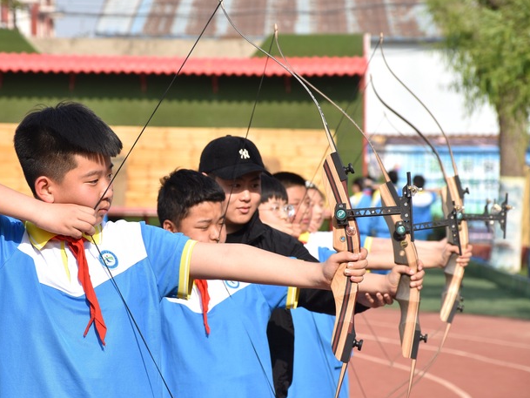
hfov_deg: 9.6
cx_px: 220
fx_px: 3155
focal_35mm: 206
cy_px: 199
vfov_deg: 7.2
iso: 100
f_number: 8
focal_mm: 116
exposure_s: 1/250
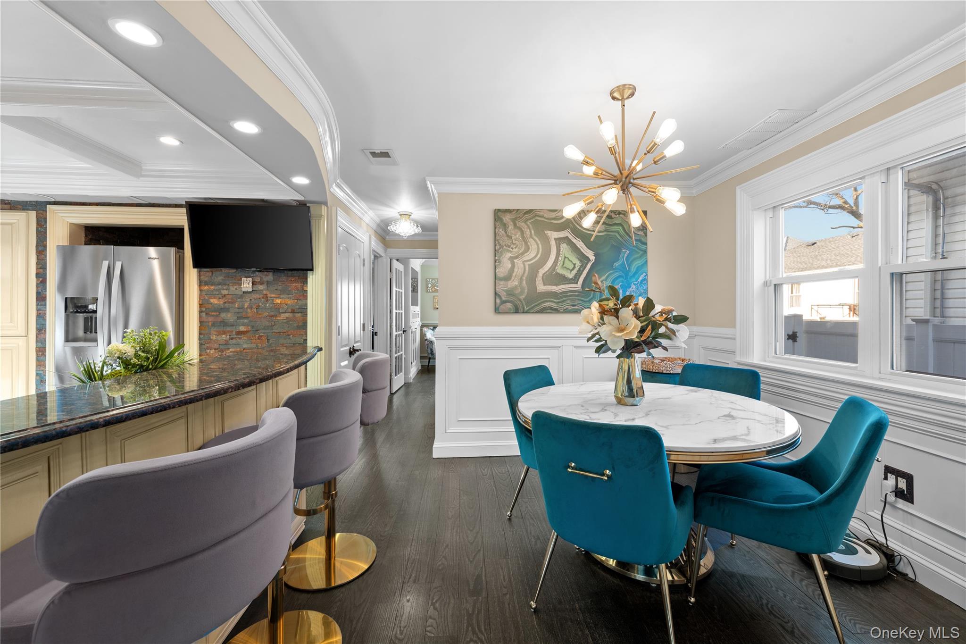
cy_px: 322
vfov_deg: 81.2
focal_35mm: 14
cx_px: 483
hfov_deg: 104.3
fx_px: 376
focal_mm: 14
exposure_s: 1/1.67
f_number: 10
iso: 250
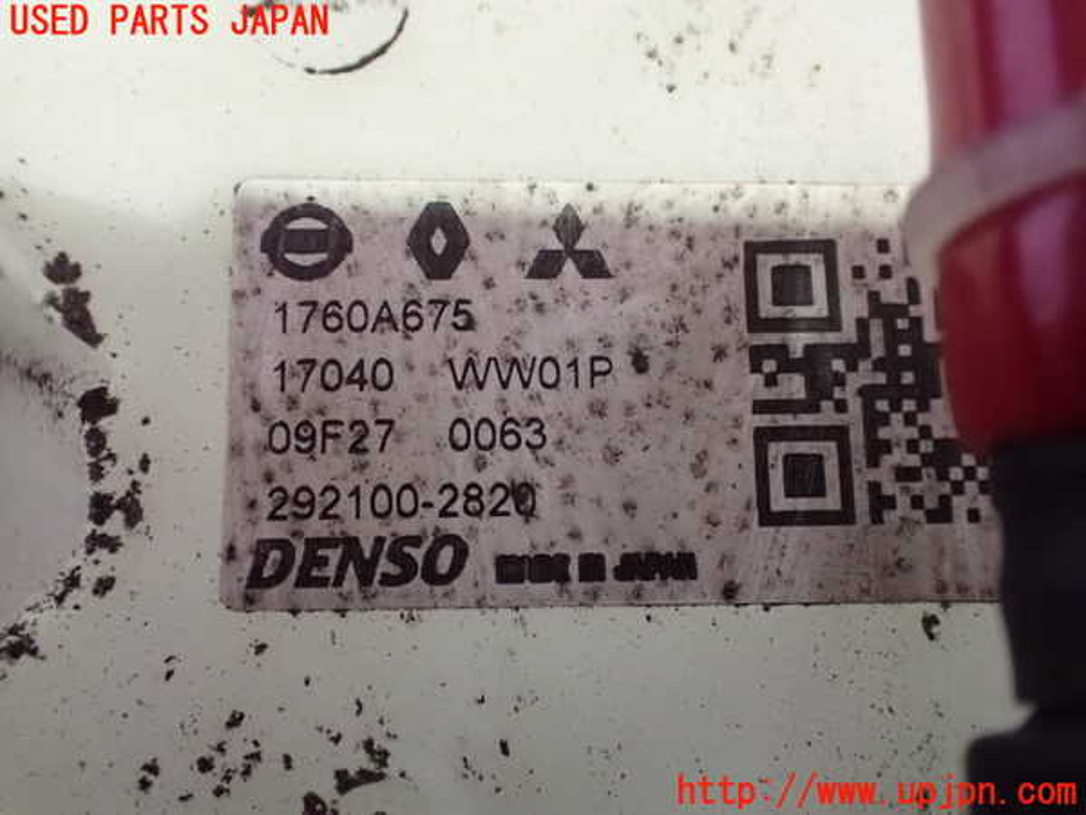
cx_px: 543
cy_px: 408
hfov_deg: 51.4
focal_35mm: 36
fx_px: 1129
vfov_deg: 39.7
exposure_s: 1/30
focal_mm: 6.37
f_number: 2.5
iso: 1600
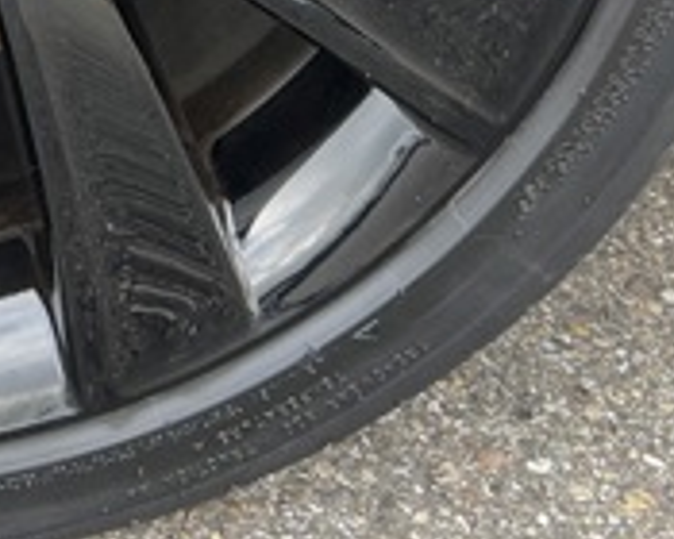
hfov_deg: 15.8
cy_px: -439
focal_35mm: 116
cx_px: -200
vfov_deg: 12.2
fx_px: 2314
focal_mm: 5.7
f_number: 1.5
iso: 50
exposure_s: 1/172
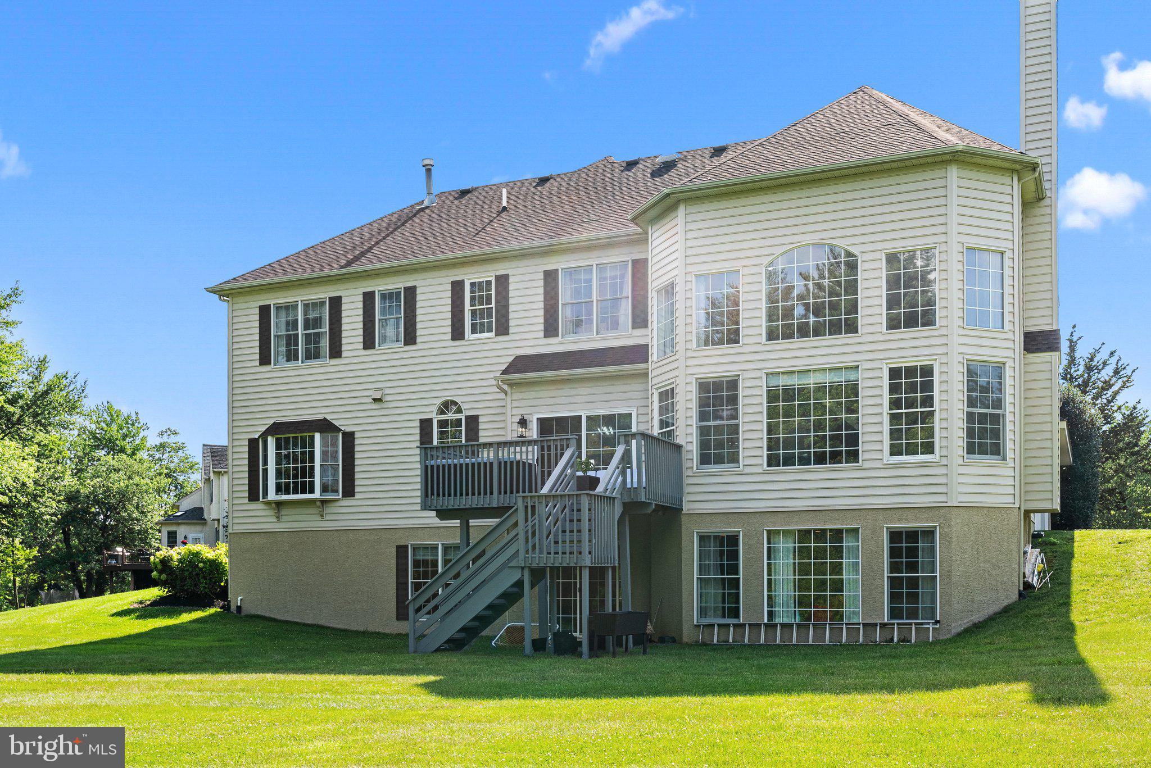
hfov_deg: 54.4
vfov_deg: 37.9
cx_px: 576
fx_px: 1119
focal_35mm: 35
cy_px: 384
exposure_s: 1/400
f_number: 8
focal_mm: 35
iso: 400
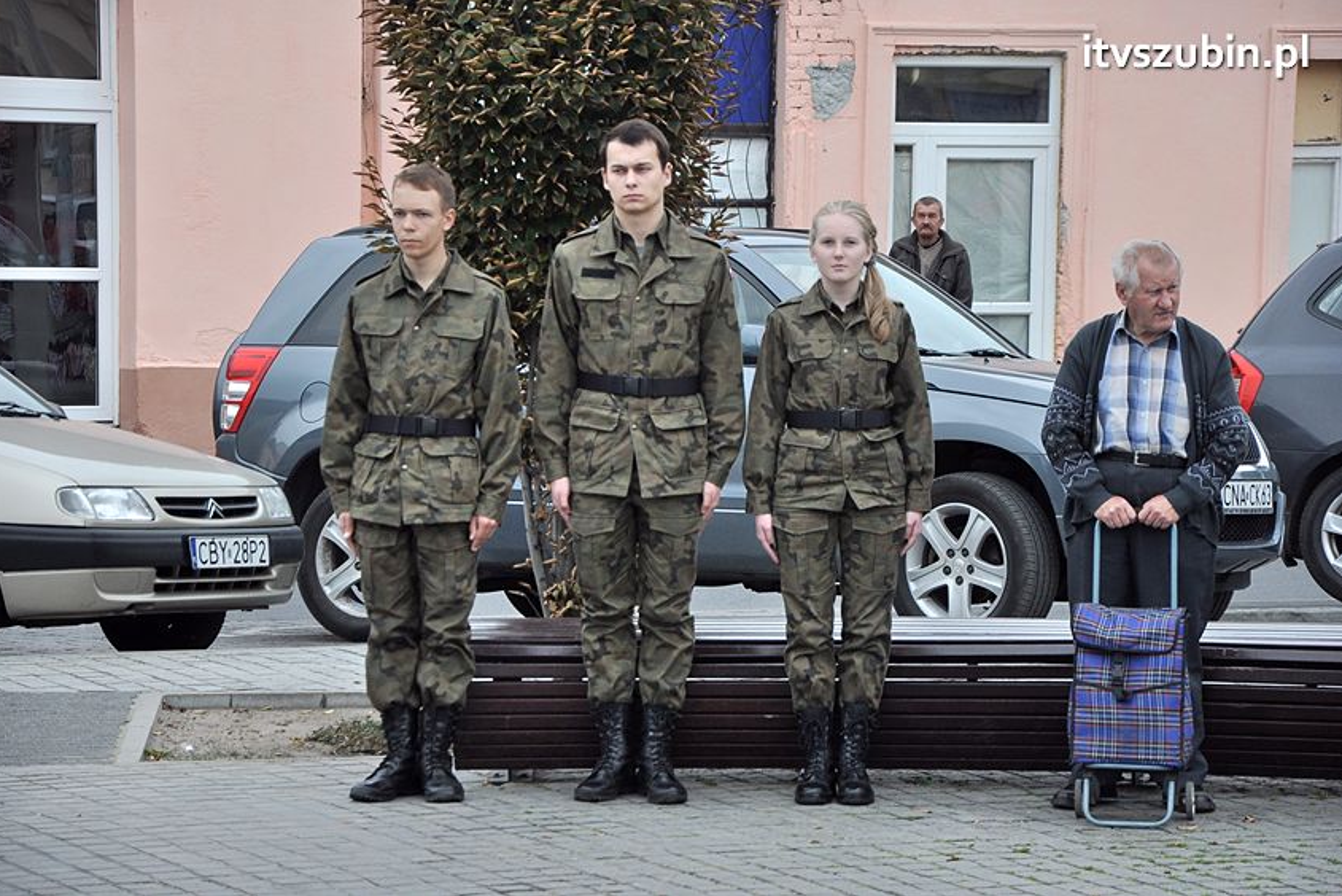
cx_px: 668
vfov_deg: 8.7
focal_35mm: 159
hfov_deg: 13.0
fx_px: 5909
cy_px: 448
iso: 500
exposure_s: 1/500
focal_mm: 105
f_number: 5.6
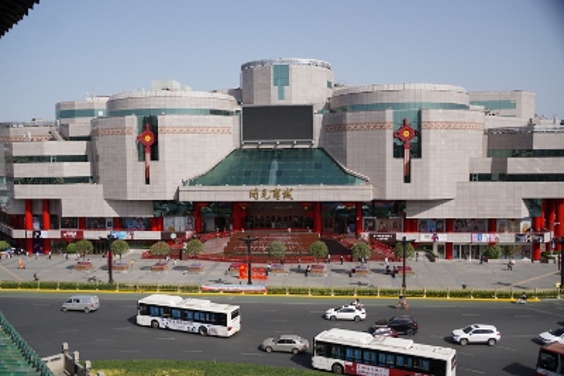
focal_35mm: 33
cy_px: 188
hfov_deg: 57.2
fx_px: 517
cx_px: 282
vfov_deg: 40.0
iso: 160
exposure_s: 1/2000
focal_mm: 22
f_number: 4
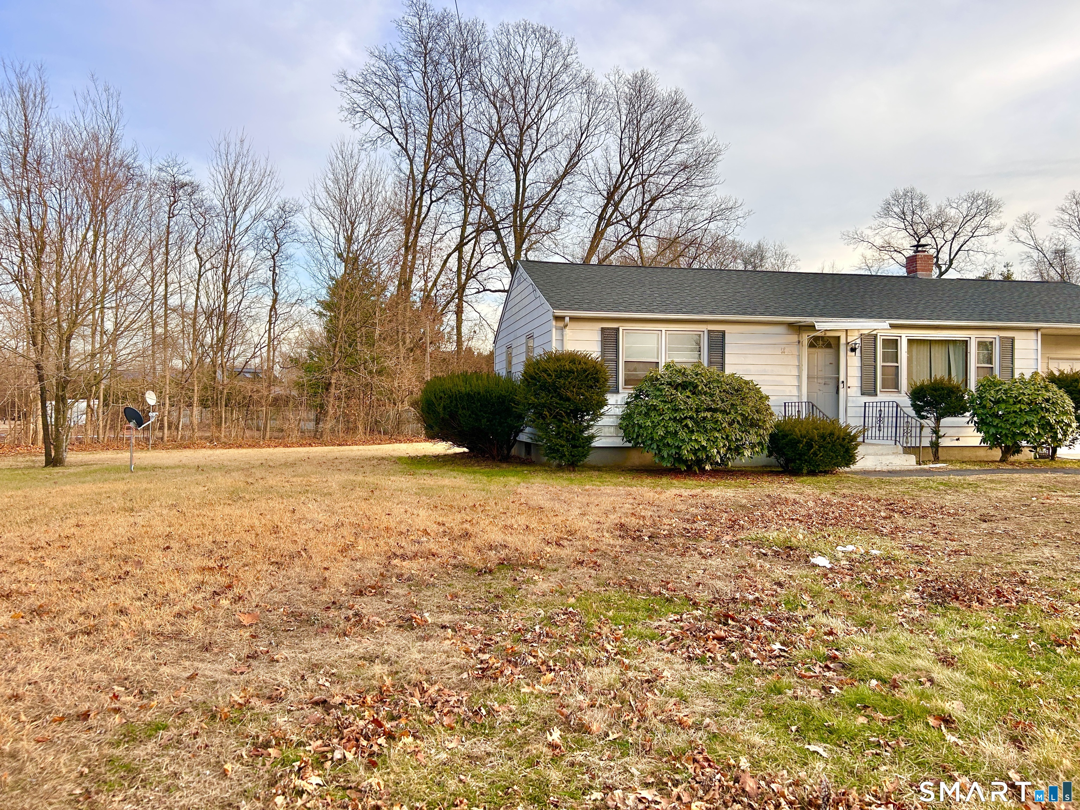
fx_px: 811
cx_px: 540
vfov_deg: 53.1
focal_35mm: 26
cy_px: 405
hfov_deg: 67.3
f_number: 1.5
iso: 50
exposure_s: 1/786
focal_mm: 5.7
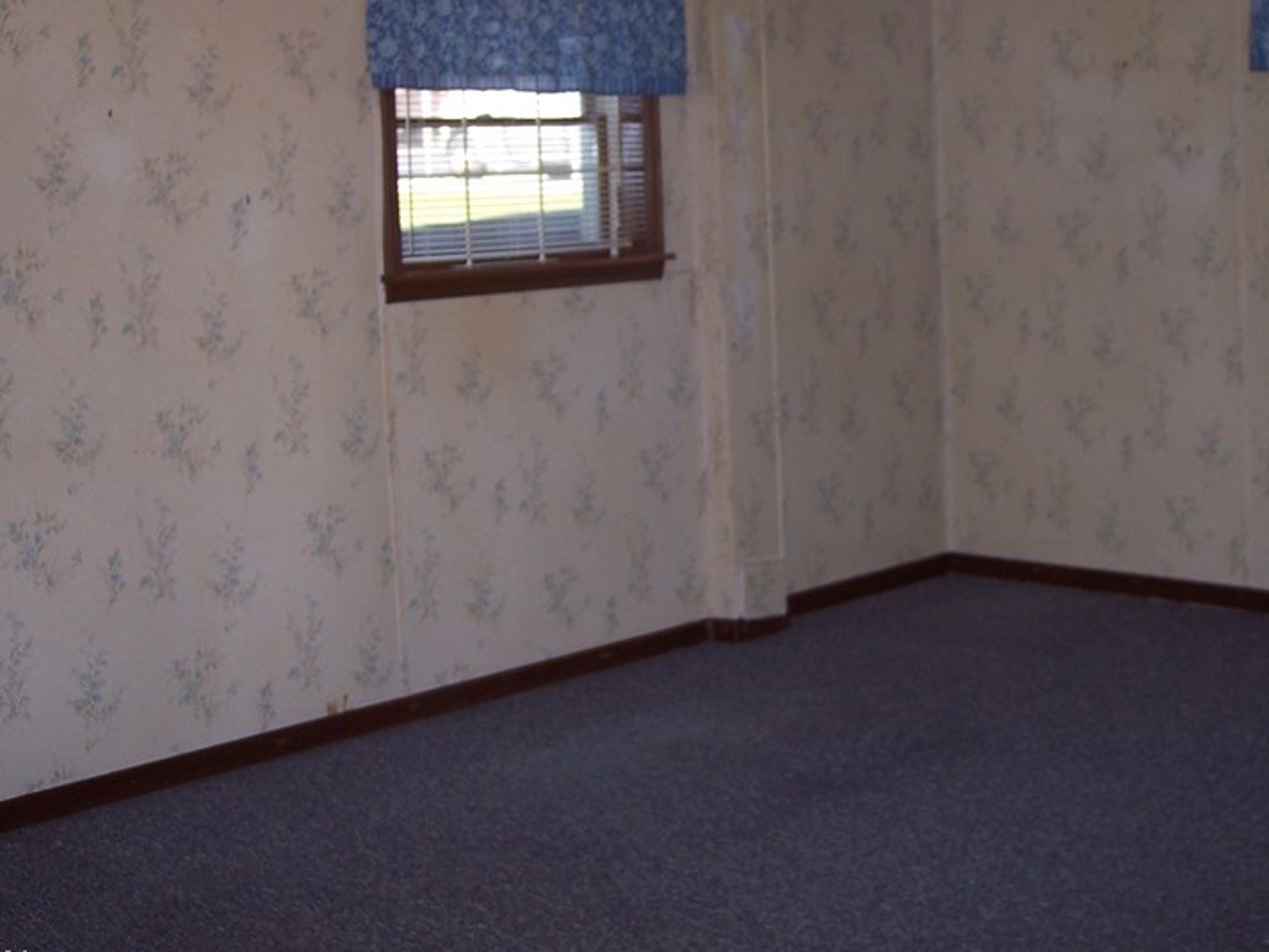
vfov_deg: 26.0
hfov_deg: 34.1
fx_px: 2053
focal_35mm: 56
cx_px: 812
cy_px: 311
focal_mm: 8
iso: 100
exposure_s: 1/60
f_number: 2.8
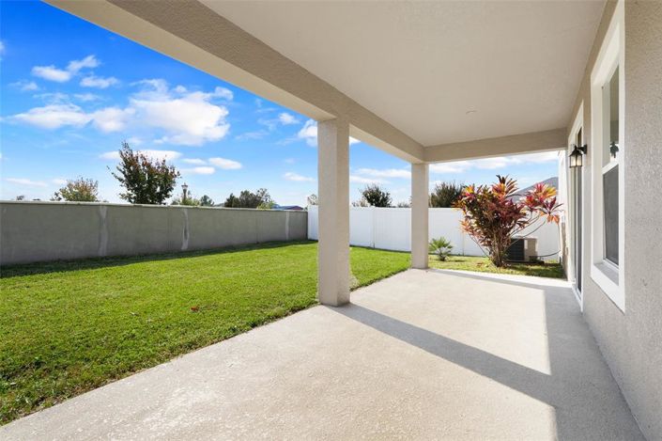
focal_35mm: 16
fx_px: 294
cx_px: 331
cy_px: 220
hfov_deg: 96.8
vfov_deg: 73.7
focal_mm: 16
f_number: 9
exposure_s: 1/125
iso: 250
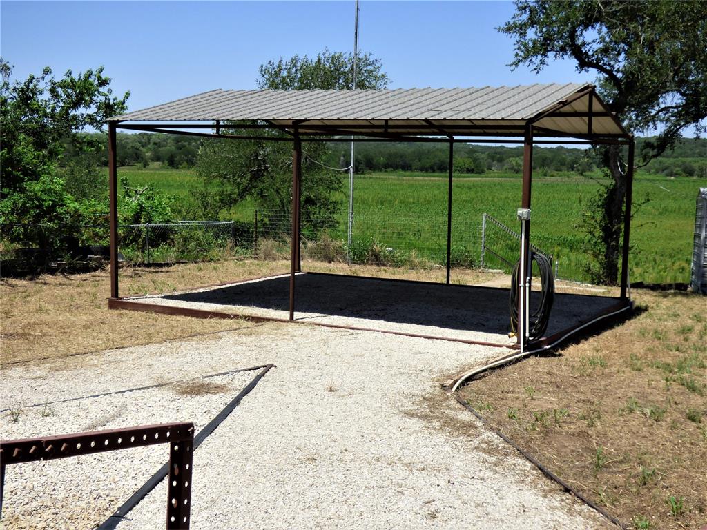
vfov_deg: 30.3
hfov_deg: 39.7
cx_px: 354
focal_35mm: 48
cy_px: 265
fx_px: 980
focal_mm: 8.24
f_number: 3.8
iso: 100
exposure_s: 1/1000
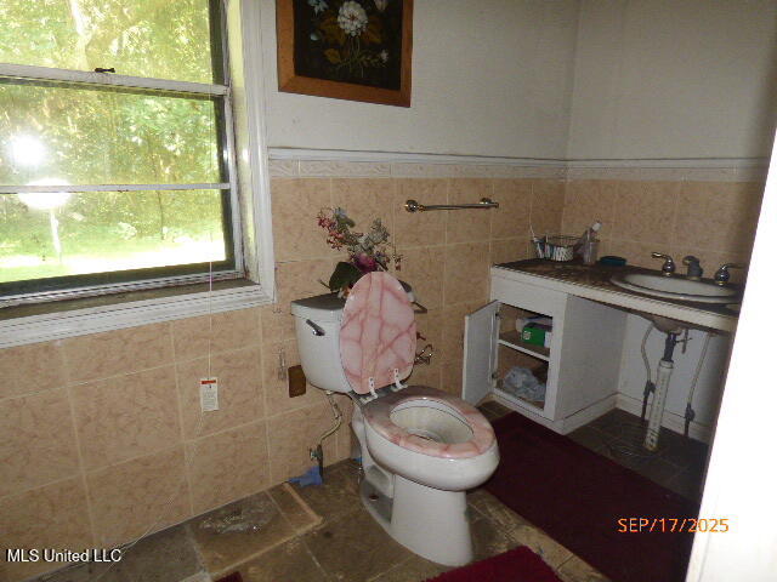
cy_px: 291
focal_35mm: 20
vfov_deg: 66.0
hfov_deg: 81.7
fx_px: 449
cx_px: 388
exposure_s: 1/60
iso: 400
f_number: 2.8
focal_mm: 3.58
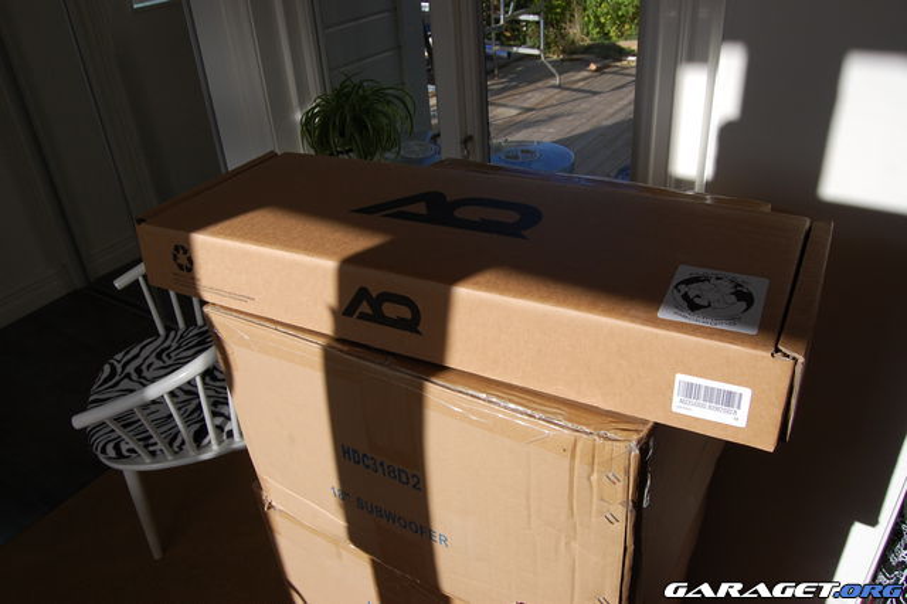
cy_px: 302
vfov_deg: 47.9
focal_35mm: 27
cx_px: 454
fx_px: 680
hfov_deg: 67.4
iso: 200
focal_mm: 18
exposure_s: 1/320
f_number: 9
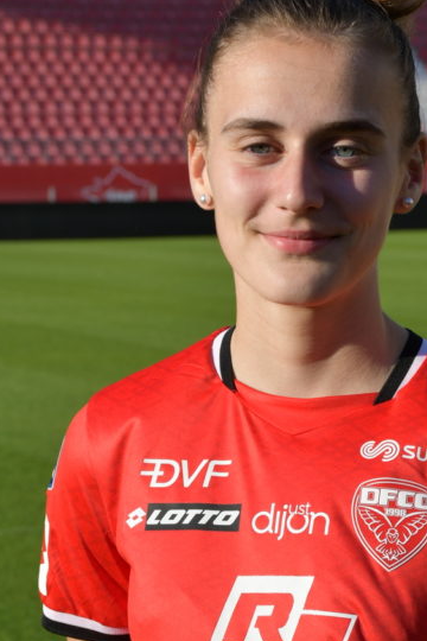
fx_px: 2633
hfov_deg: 9.2
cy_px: 445
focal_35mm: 148
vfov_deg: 13.8
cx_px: 360
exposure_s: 1/320
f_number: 9
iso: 100
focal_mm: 52
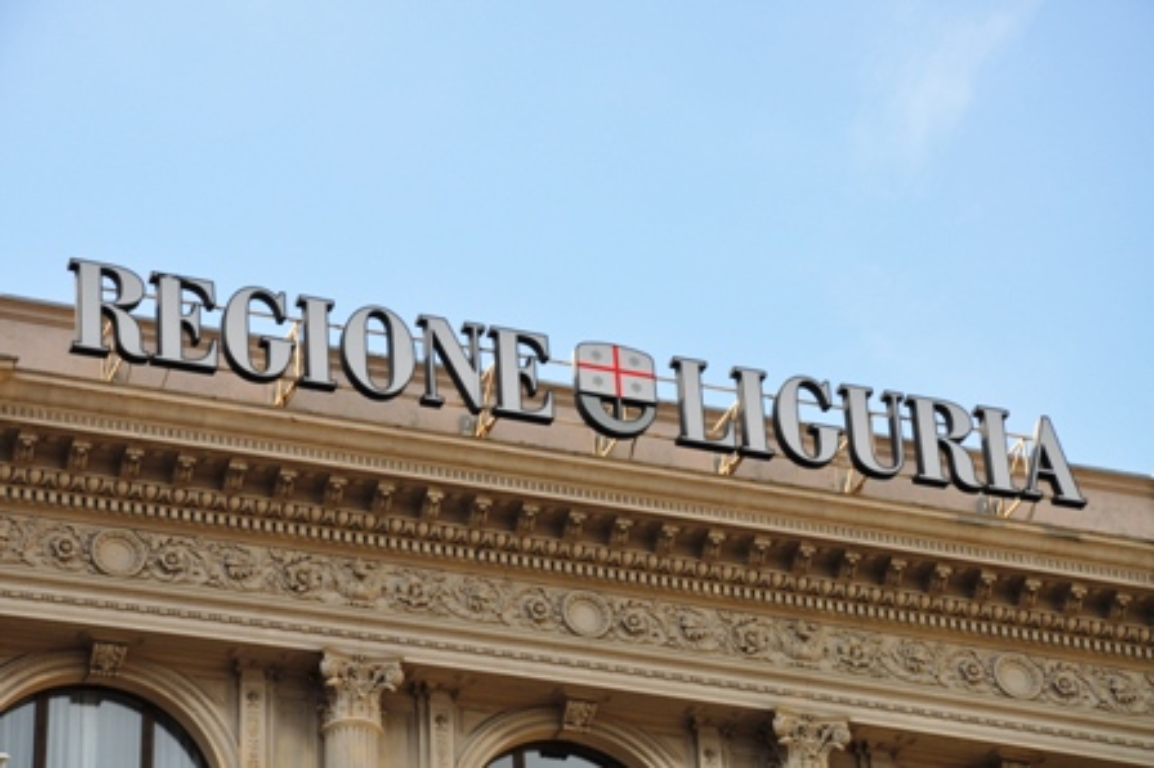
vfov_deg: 10.7
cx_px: 577
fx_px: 4084
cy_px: 384
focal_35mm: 128
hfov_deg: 16.1
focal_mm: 85
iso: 200
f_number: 9
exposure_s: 1/320
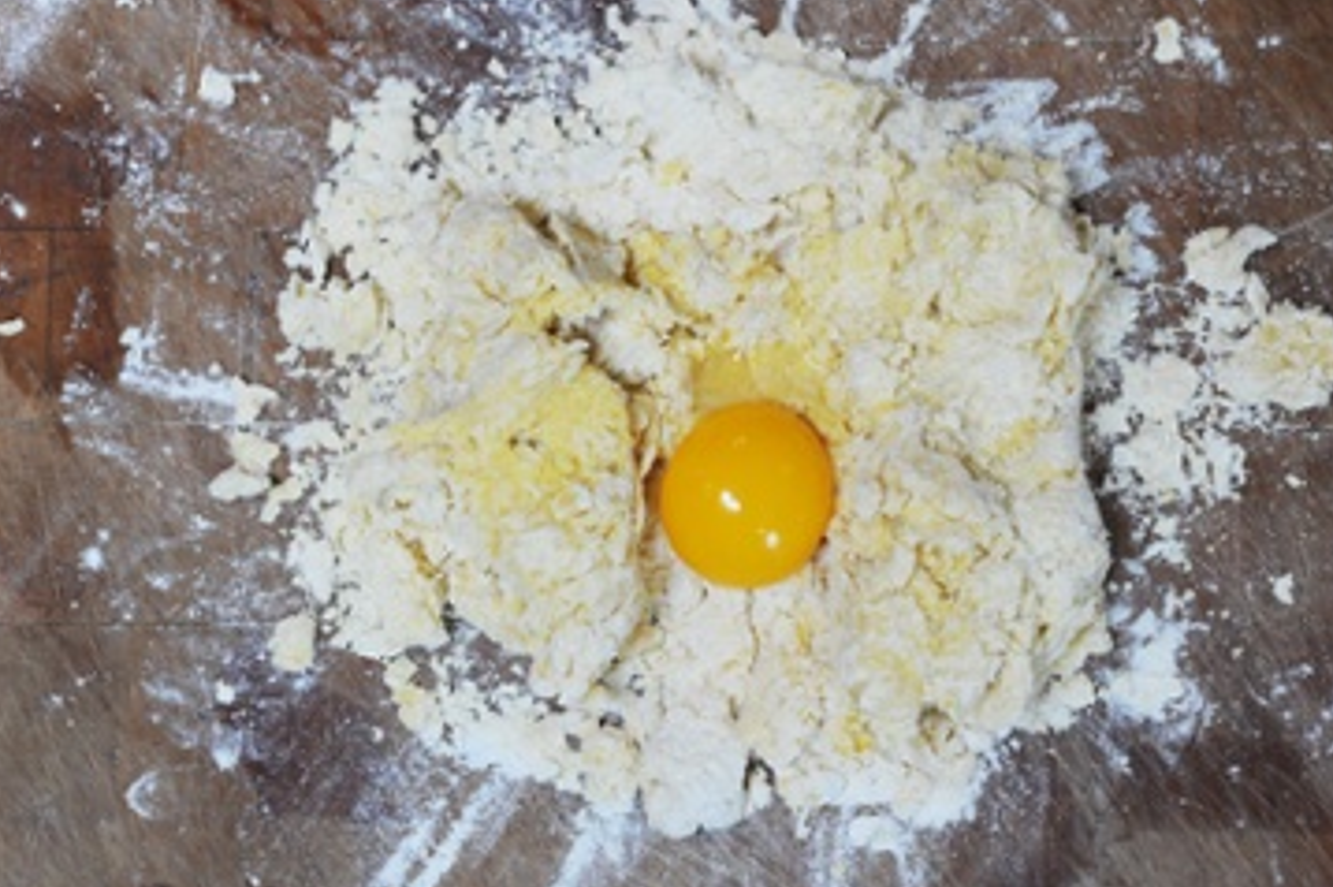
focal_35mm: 77
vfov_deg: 17.7
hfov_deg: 26.3
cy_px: 429
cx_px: 700
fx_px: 2848
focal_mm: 60
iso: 800
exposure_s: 1/100
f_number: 5.6
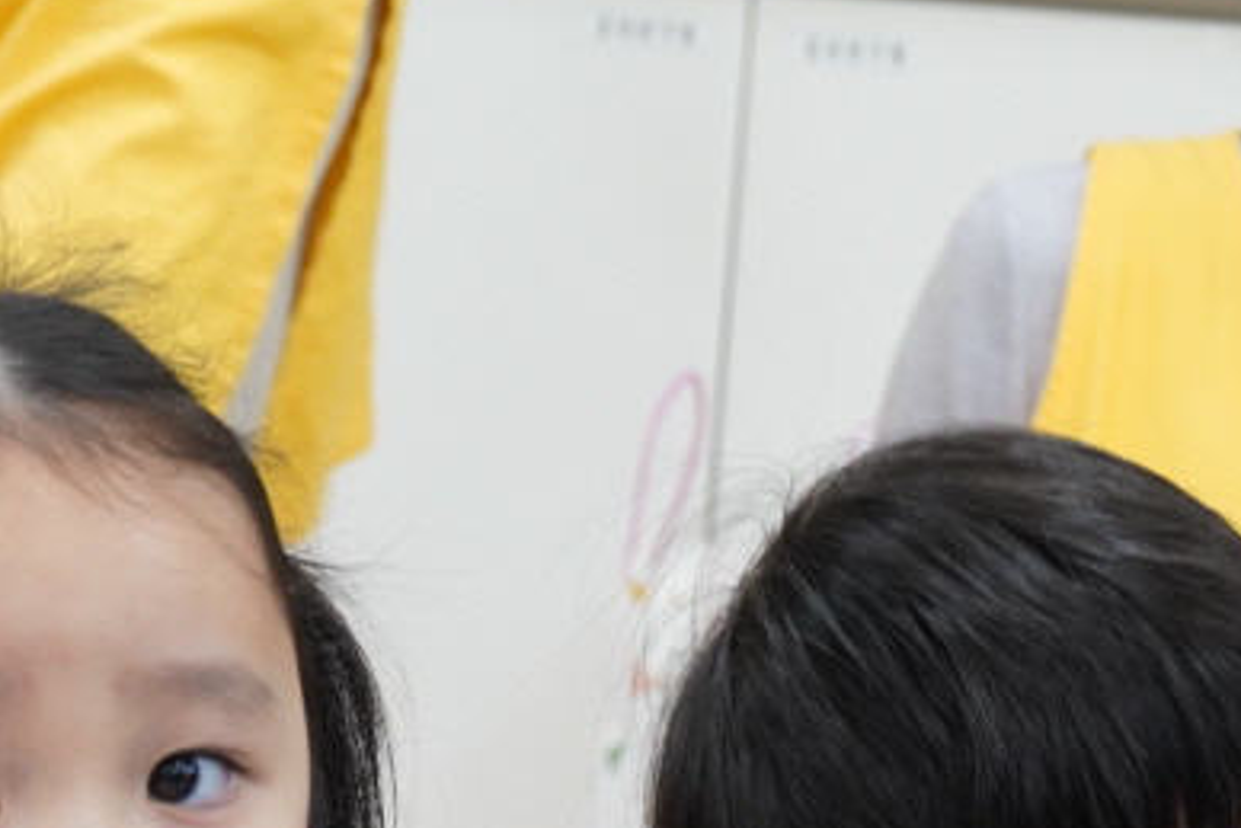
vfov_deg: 6.8
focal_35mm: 201
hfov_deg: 10.2
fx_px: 6931
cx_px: 515
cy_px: 932
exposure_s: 1/50
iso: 2500
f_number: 7.1
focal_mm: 60
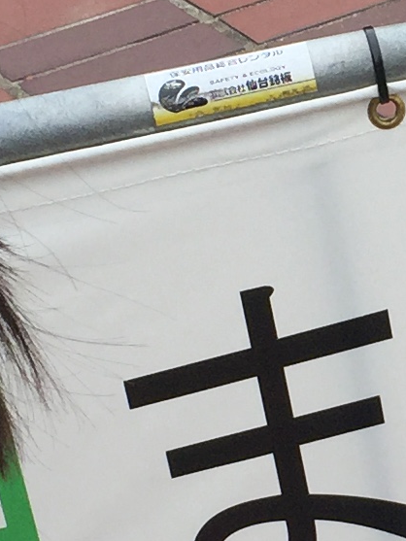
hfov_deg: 8.6
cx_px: 525
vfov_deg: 11.6
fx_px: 2657
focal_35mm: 170
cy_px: 396
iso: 32
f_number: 2.2
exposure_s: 1/964
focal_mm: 4.15
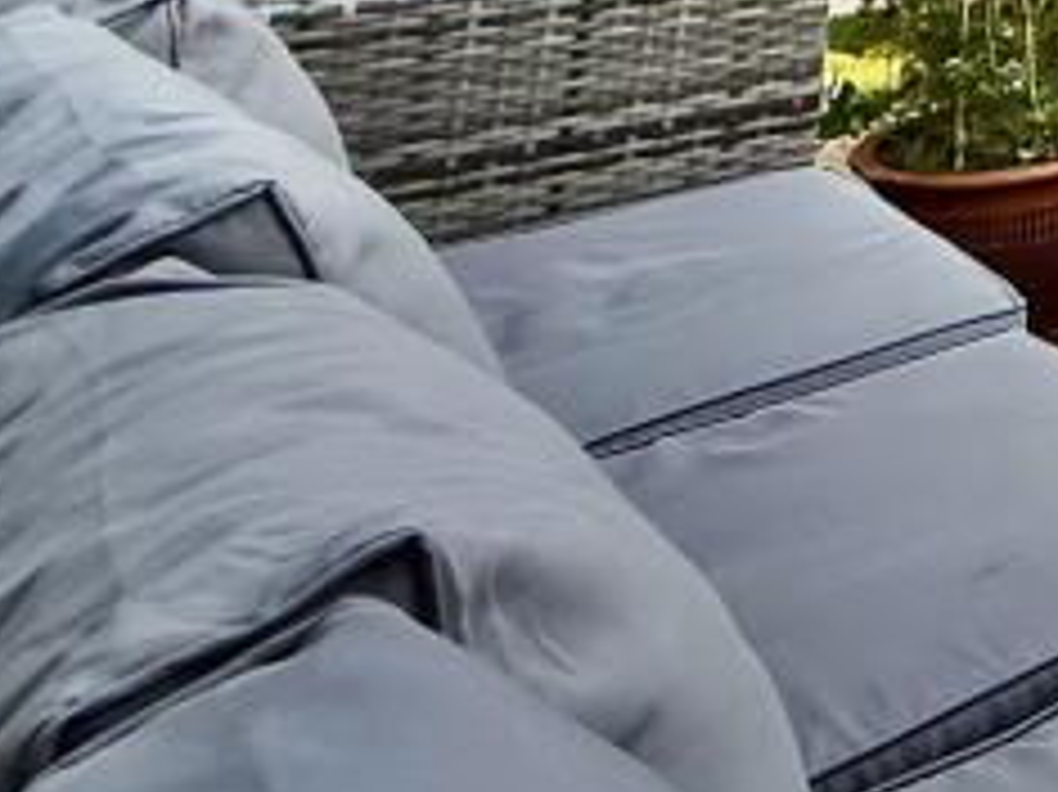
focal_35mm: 61
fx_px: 1863
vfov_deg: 18.7
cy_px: -621
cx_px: 2089
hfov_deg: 19.3
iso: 64
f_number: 2.2
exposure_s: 1/602
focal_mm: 2.22
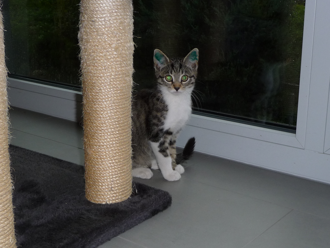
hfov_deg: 35.5
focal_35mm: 54
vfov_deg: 27.0
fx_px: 515
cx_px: 165
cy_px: 124
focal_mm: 5.3
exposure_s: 1/30
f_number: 3.5
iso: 100
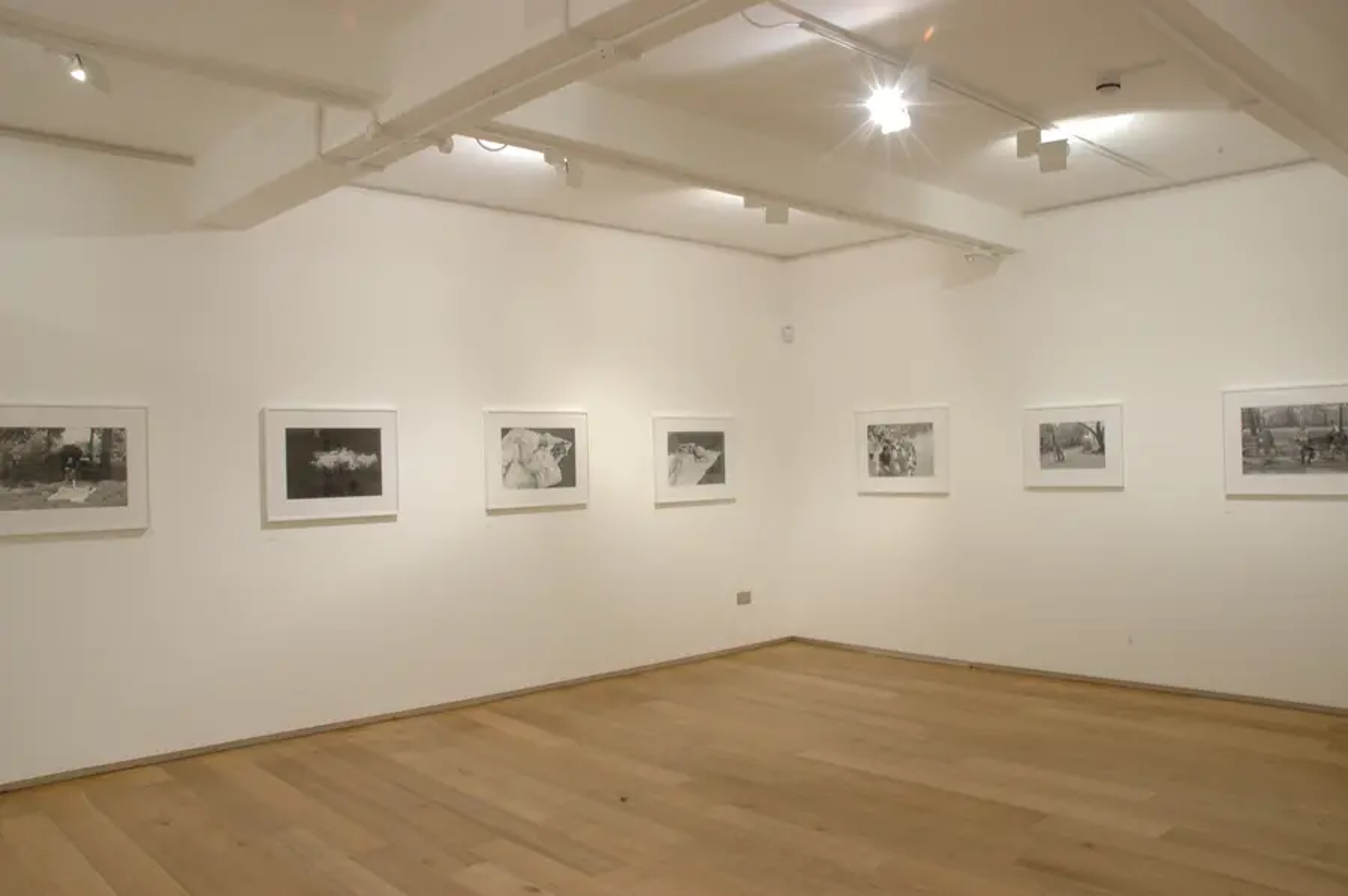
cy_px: 448
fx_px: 1010
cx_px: 674
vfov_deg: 47.8
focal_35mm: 27
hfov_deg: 67.4
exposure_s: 1/1.6
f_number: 22
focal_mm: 18
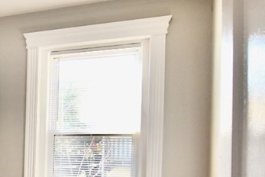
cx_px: -98
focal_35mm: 57
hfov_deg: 27.6
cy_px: 154
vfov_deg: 23.1
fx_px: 423
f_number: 6.3
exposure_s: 1/160
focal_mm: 13
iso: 800
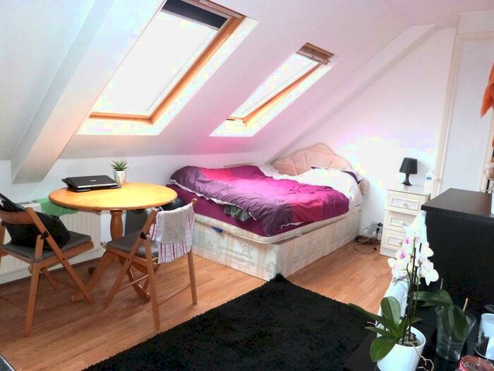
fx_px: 357
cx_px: 247
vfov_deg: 54.9
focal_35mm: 25
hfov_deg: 69.4
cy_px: 186
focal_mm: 4.5
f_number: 2.8
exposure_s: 1/250
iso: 400
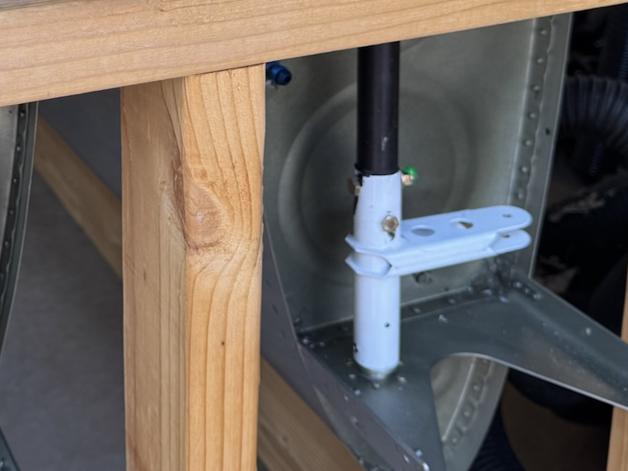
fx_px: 1143
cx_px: 56
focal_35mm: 63
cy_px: 21
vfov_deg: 22.5
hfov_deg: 29.4
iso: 80
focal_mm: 6.76
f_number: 1.78
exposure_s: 1/366
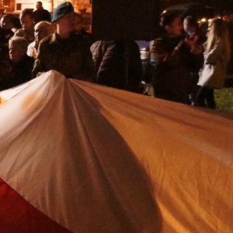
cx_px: -75
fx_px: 609
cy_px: 152
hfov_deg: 19.8
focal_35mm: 80
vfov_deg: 21.6
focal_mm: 22
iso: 12800
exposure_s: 1/25
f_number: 4.5
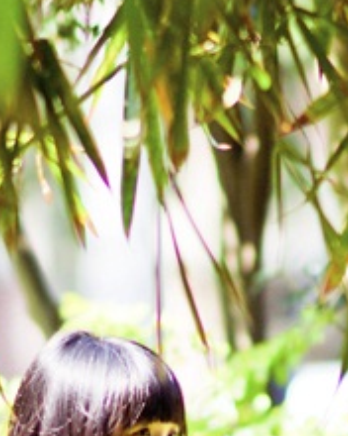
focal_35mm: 778
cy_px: 436
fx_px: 10015
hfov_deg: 2.0
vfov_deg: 2.5
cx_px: 583
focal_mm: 135
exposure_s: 1/1000
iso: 100
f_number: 1.8
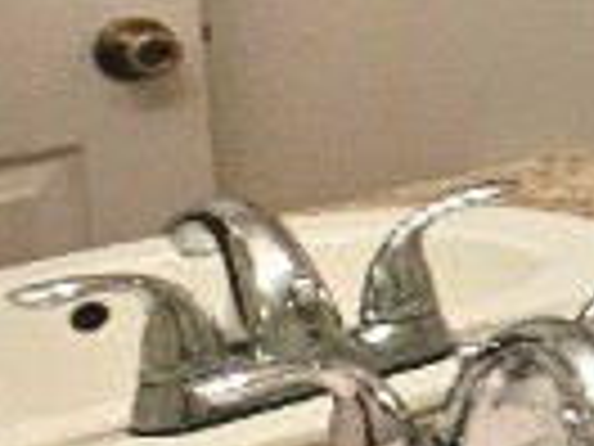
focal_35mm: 101
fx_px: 1733
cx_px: 1796
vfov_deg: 13.8
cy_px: -225
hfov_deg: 11.3
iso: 125
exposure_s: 1/60.2
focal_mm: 2.2
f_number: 2.2
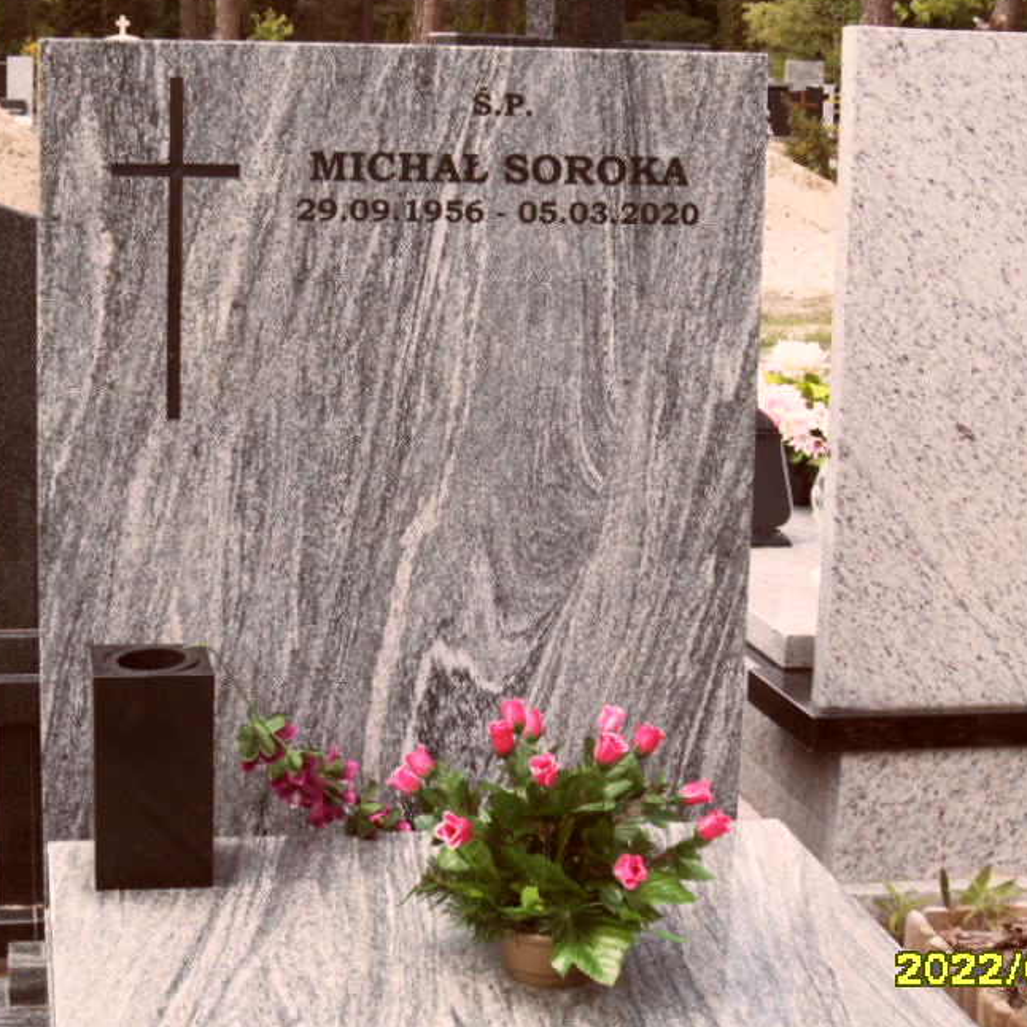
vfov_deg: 24.7
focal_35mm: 70
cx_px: 412
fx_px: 2350
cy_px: 485
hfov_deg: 24.6
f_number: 3.8
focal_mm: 8.2
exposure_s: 1/180
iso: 80
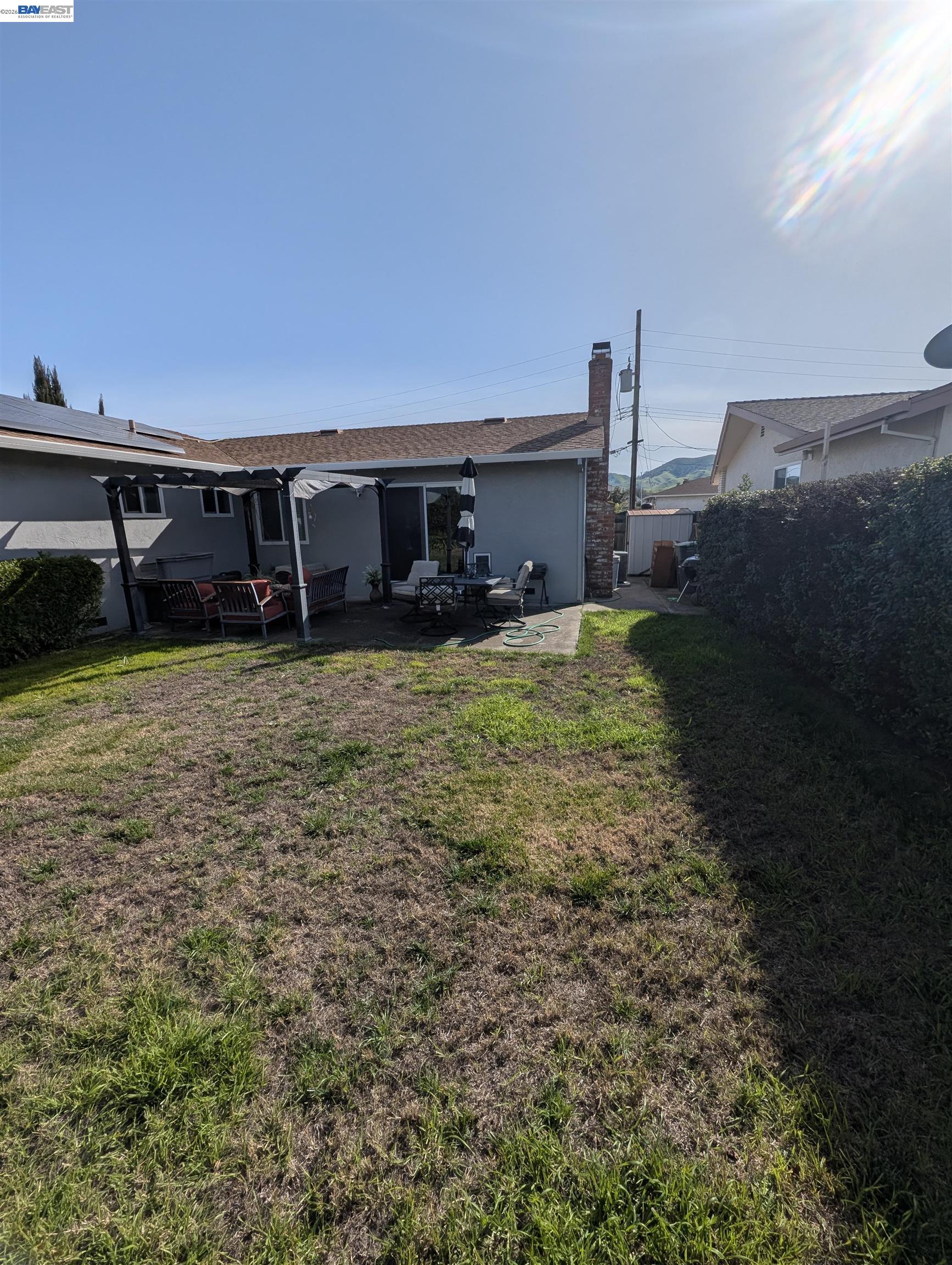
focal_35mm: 13
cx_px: 476
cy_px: 632
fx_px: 476
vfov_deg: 106.1
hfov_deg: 90.0
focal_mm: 1.95
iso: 39
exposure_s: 1/3690
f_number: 2.2
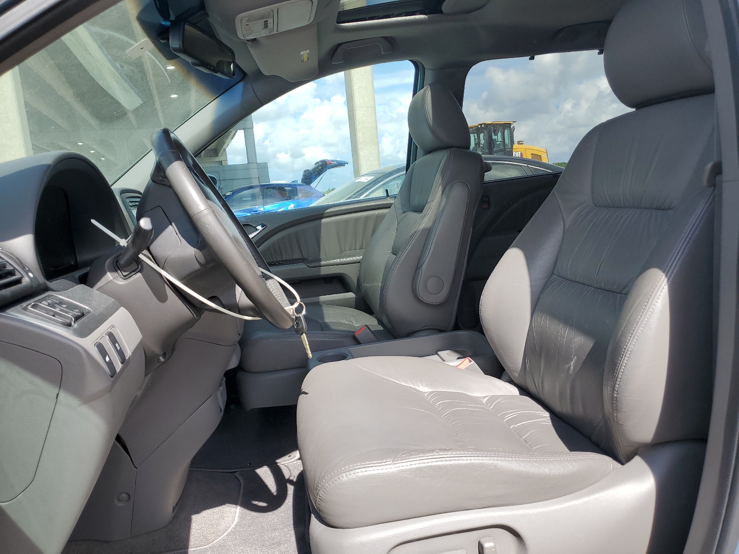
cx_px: 370
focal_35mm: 26
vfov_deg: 53.1
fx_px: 555
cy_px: 277
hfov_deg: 67.3
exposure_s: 1/1250
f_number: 1.5
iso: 50
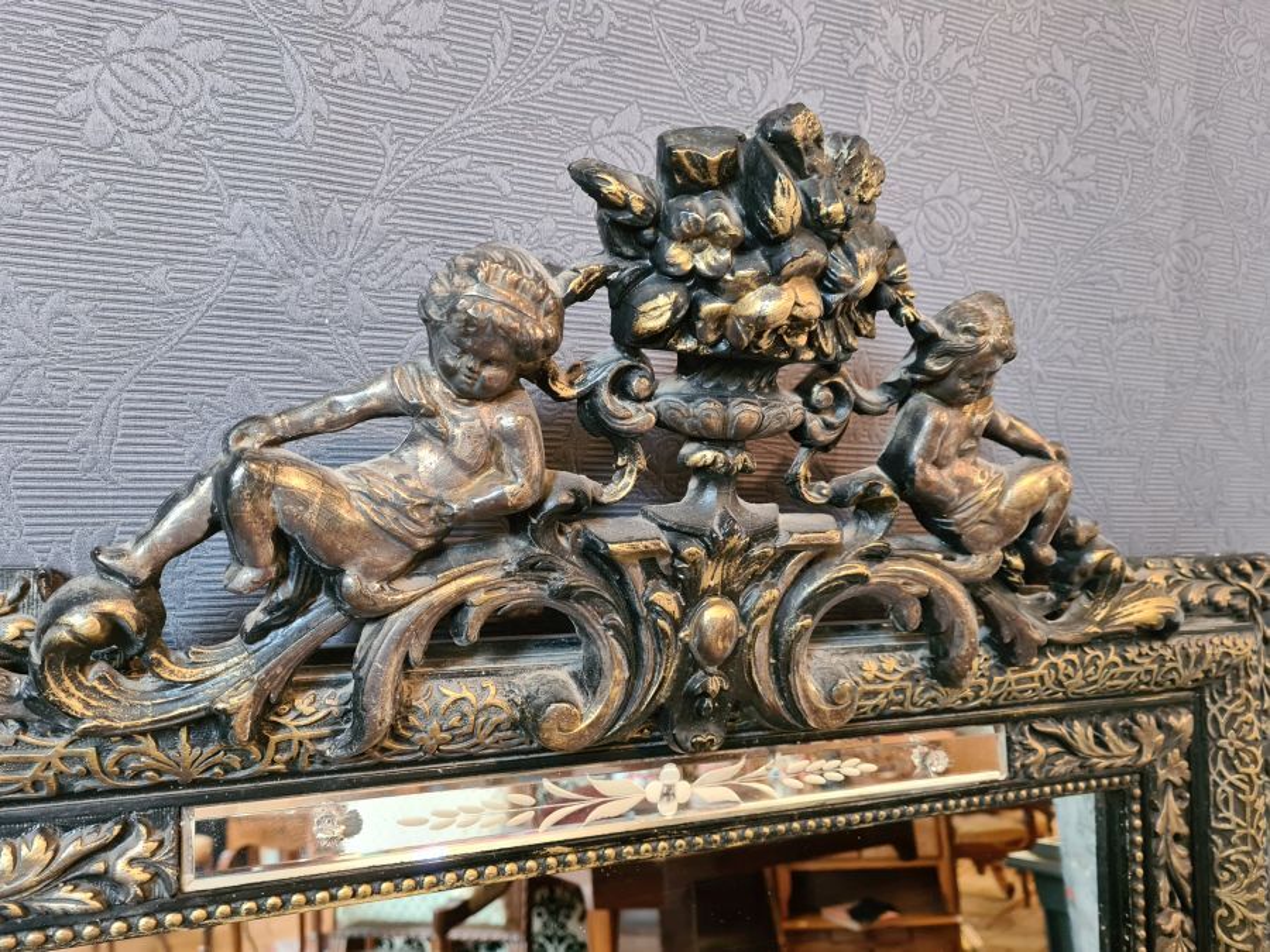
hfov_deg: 67.3
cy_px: 476
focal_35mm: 26
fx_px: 954
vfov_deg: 53.1
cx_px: 635
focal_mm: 5.4
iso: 640
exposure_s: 1/50
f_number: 1.8
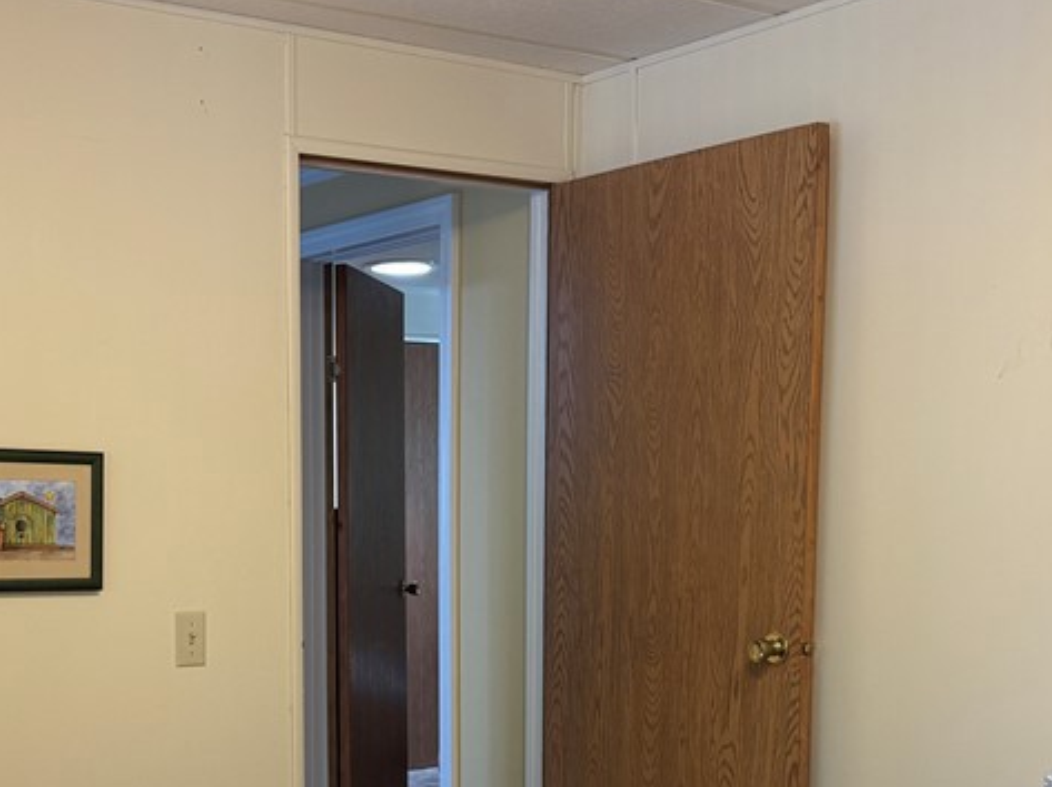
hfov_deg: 36.1
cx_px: 274
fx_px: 1579
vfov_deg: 27.3
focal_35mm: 52
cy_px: 651
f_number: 1.78
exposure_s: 1/60
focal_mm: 6.76
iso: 160
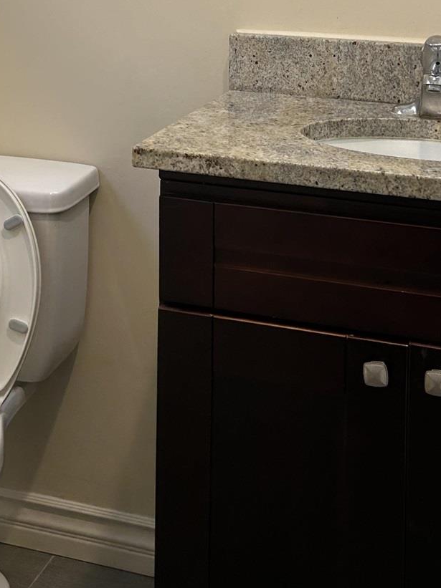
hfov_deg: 19.8
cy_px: -82
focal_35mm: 73
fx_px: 1241
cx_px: 50
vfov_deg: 24.6
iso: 64
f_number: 1.5
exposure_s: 1/120
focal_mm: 5.7
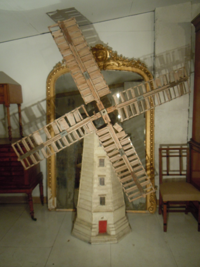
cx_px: 100
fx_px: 231
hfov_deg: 46.8
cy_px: 134
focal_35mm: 30
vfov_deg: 60.0
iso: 400
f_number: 3.5
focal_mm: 5.4
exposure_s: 1/30
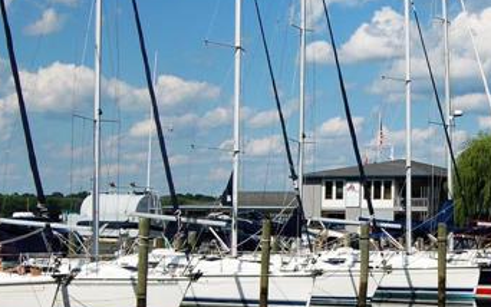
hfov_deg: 22.6
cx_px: 426
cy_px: 208
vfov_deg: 14.5
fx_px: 1205
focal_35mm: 90
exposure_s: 1/500
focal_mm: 28
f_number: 11
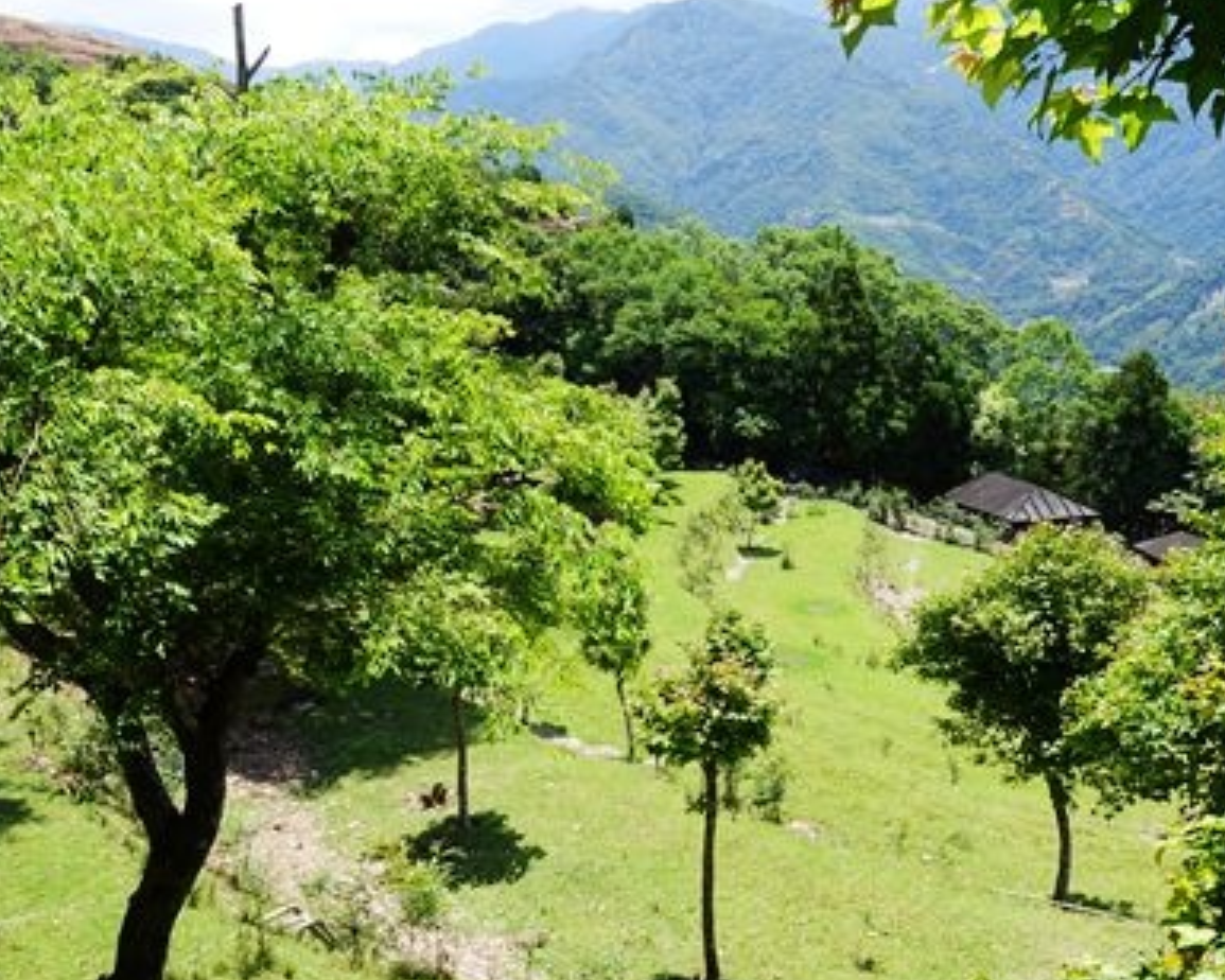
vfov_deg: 39.1
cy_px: 539
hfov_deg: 47.9
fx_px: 1378
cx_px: 671
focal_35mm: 38
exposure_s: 1/250
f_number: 5.6
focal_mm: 8.8
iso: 125
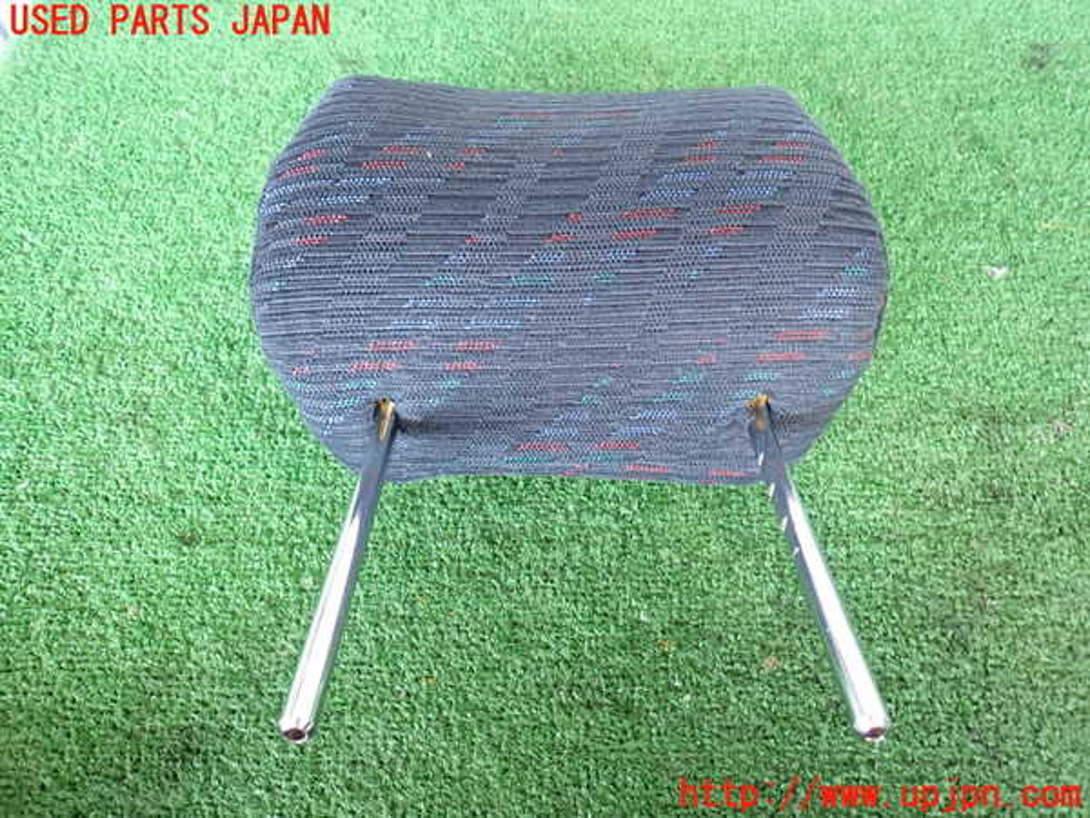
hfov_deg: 69.4
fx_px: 787
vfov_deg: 54.9
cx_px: 545
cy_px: 409
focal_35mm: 25
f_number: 2
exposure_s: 1/30
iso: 200
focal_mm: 4.5
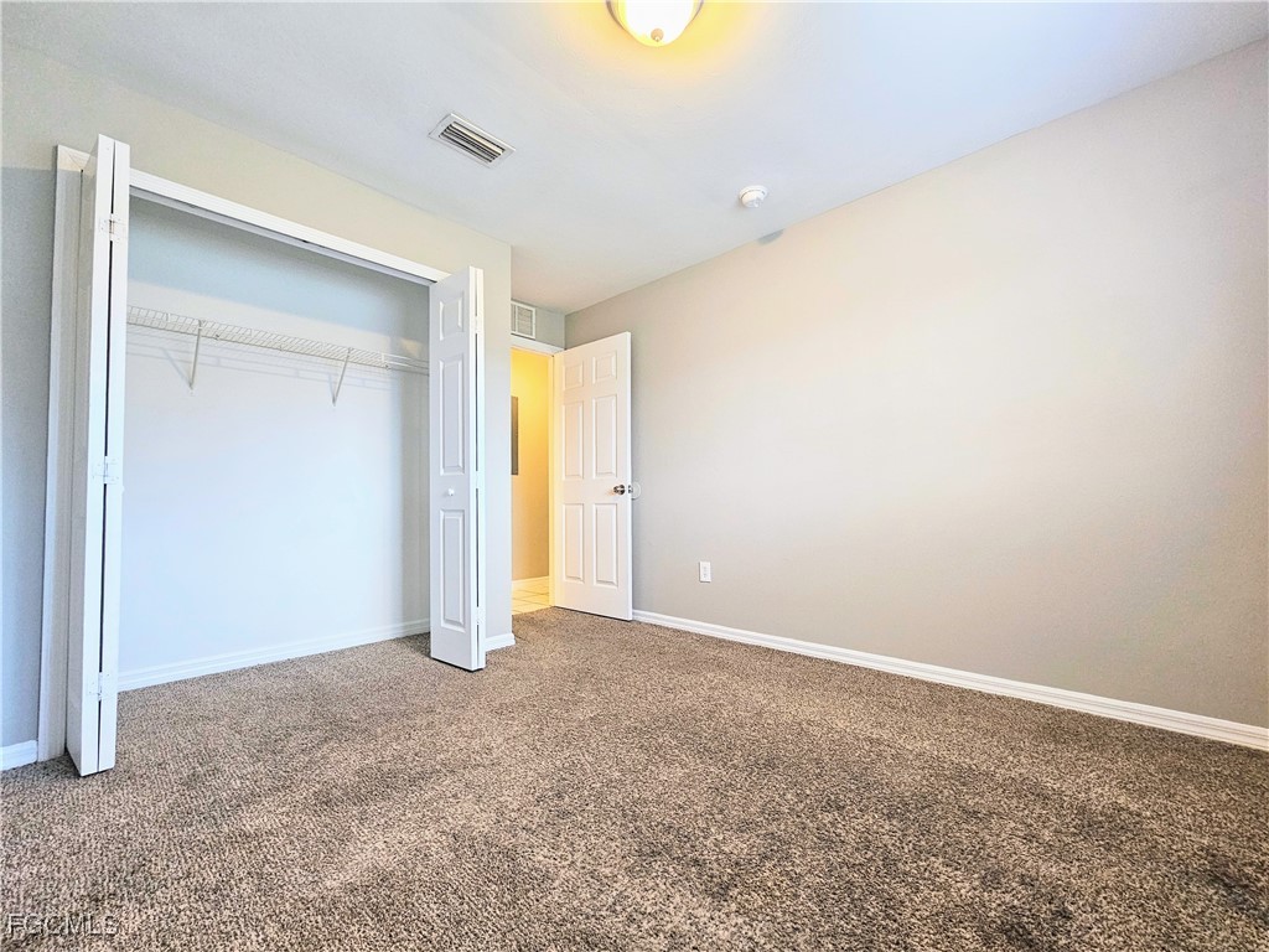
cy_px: 476
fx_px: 477
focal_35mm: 13
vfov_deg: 89.9
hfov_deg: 106.2
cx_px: 634
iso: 250
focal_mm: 2.2
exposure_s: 1/60
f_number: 2.2
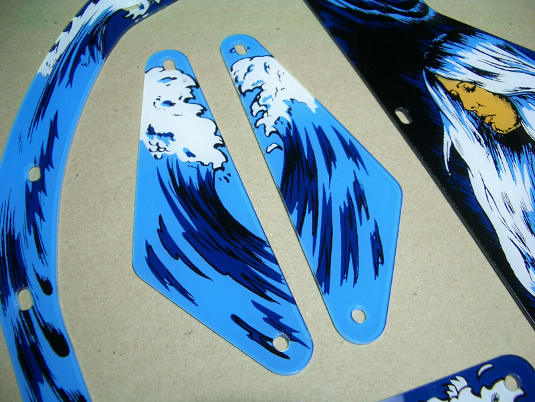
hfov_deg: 52.6
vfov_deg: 40.7
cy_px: 201
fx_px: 541
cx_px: 268
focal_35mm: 35
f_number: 2.6
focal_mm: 5.8
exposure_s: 1/400
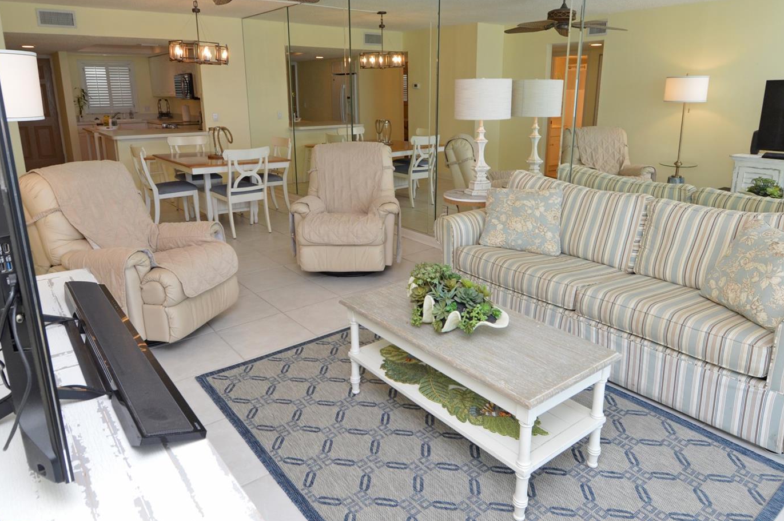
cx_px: 424
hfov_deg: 81.1
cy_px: 228
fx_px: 457
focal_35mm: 21
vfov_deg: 59.2
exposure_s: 1/100
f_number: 4.5
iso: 400
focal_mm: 12
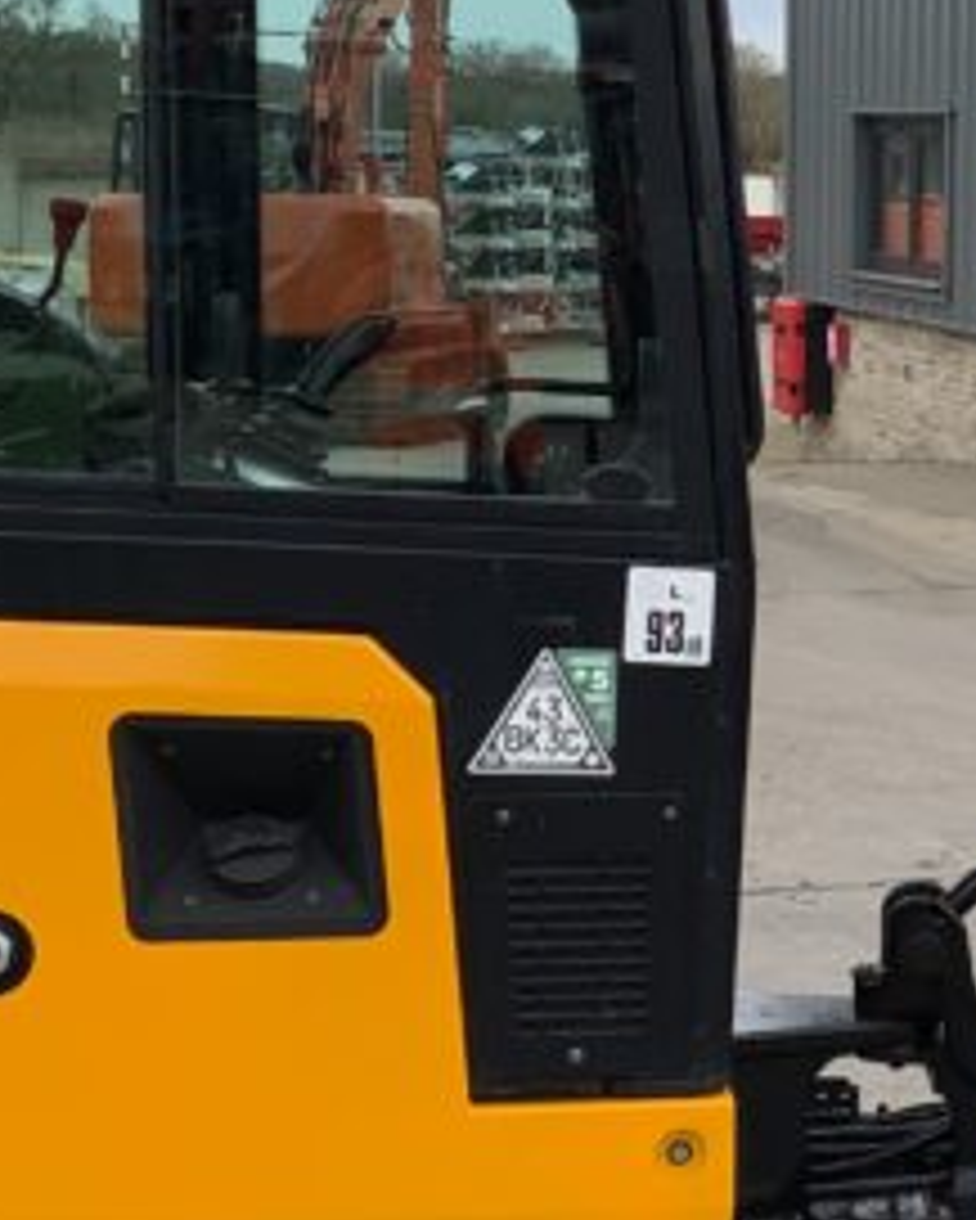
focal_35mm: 107
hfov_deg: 14.0
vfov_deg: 17.9
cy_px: 518
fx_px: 3861
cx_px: 1192
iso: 16
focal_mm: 3
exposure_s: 1/709
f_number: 1.8
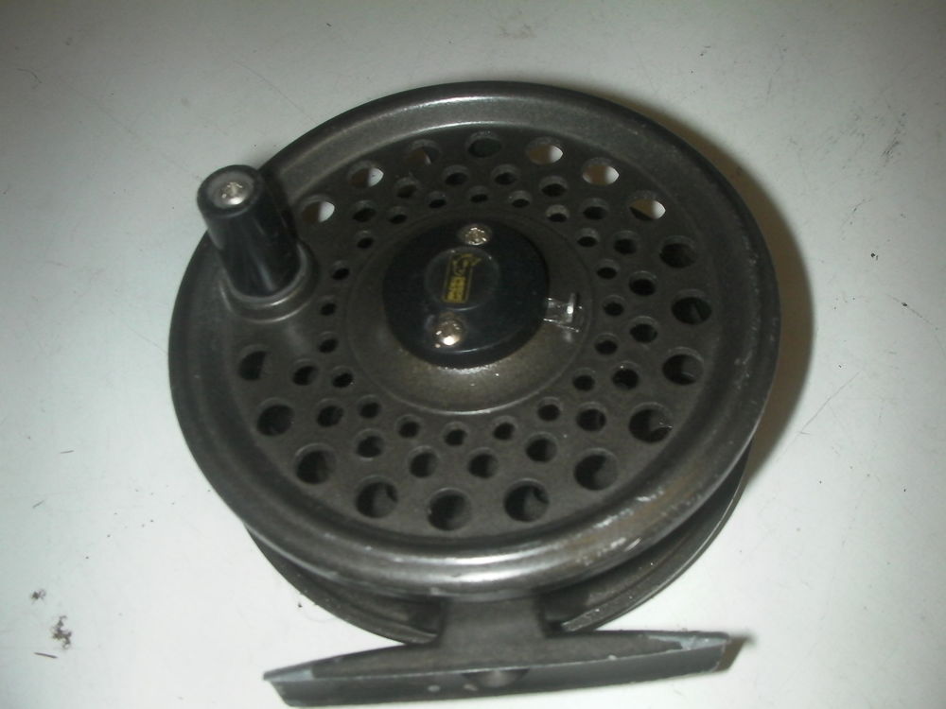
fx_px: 1038
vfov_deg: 37.7
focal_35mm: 38
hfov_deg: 49.0
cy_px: 354
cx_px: 473
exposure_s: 1/30
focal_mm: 6.3
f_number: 5.6
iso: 200
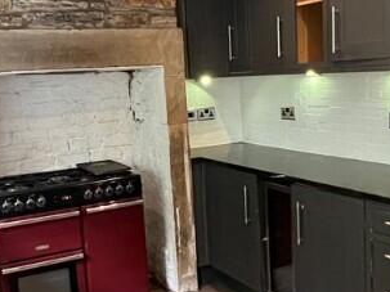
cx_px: 218
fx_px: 496
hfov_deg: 42.9
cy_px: 165
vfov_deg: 32.8
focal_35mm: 44
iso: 1000
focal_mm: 1.57
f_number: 1.8
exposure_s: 1/50
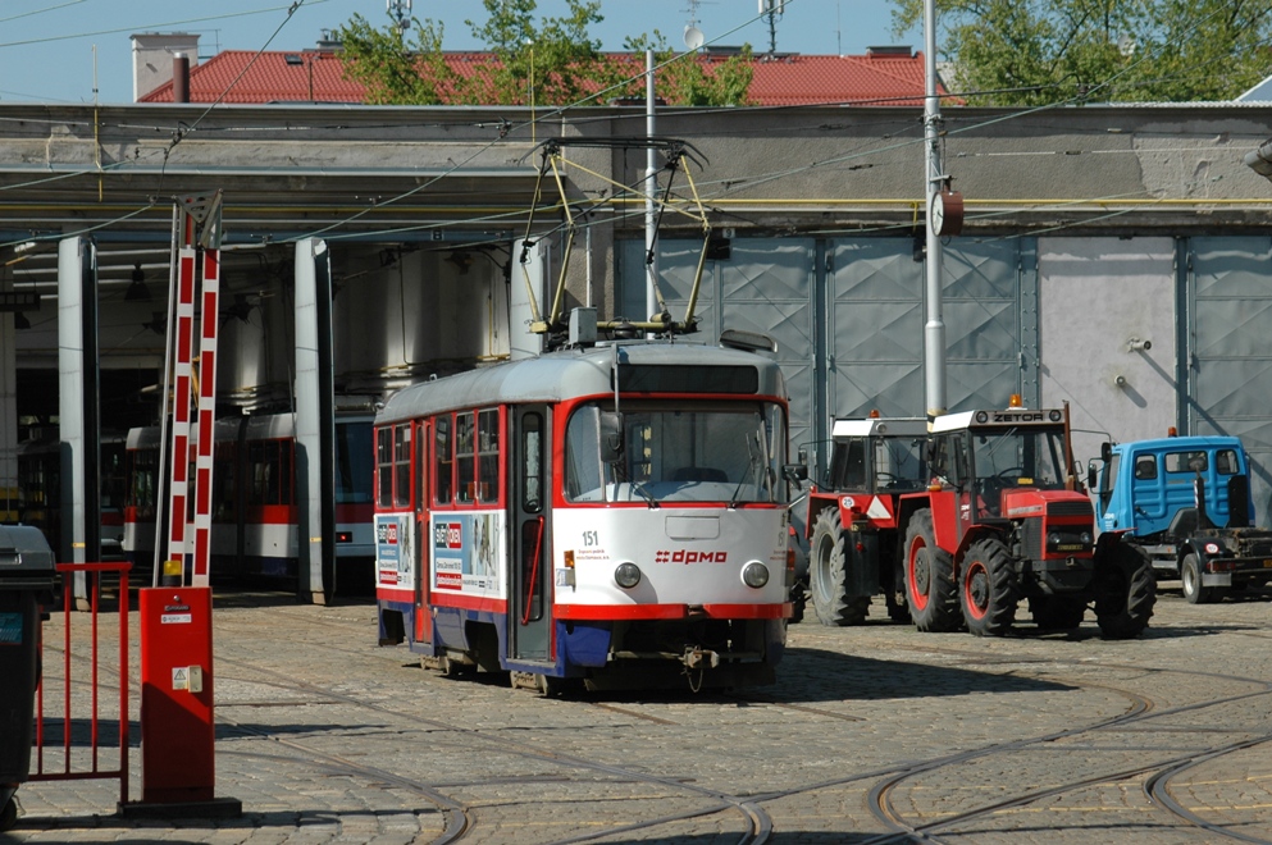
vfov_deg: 9.9
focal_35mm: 138
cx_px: 636
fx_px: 4871
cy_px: 422
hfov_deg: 14.9
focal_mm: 92
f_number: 7.1
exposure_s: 1/800
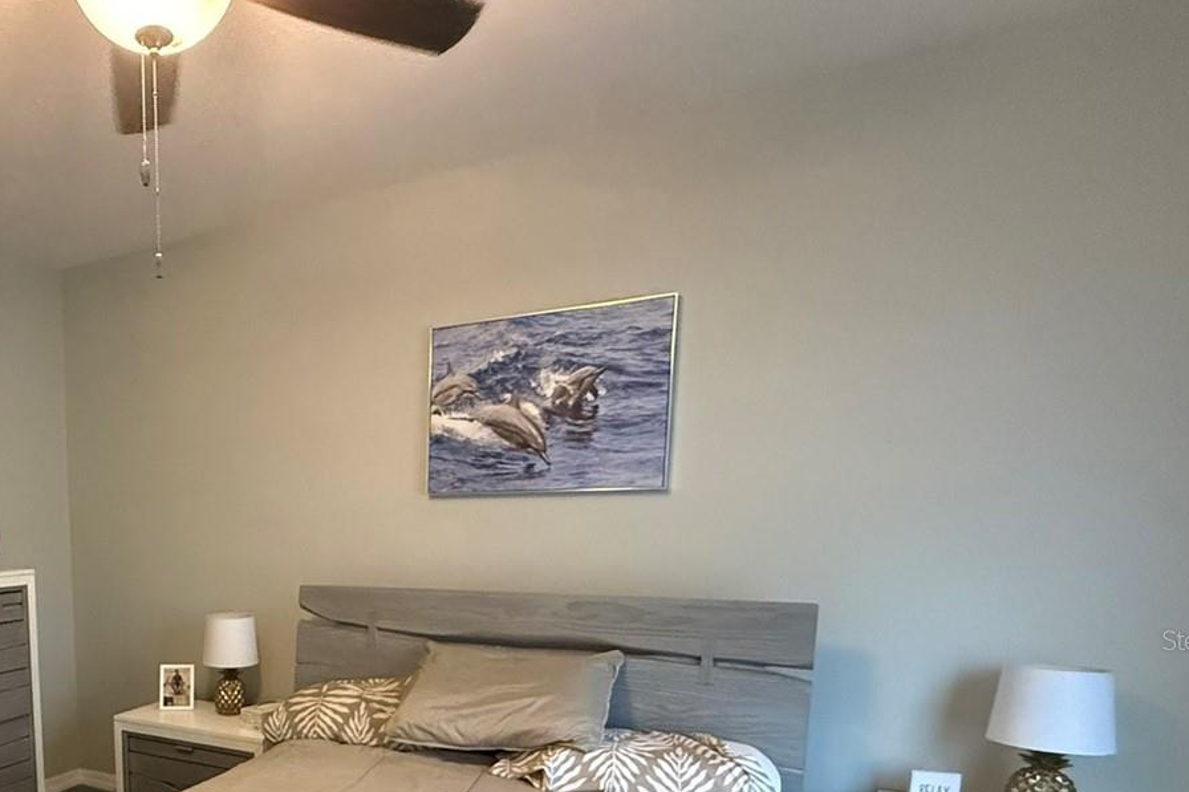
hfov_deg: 63.0
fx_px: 859
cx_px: 226
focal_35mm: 26
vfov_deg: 46.8
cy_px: 639
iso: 800
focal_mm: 2.22
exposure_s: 1/60
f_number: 2.2
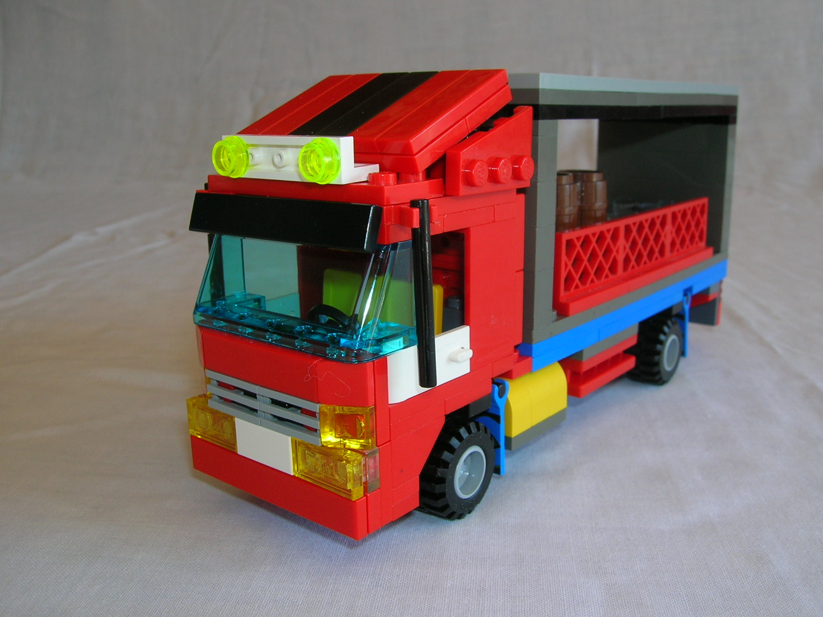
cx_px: 412
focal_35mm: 34
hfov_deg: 54.0
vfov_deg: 41.8
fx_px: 808
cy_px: 308
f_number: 4.9
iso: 50
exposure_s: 1/30
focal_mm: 5.7
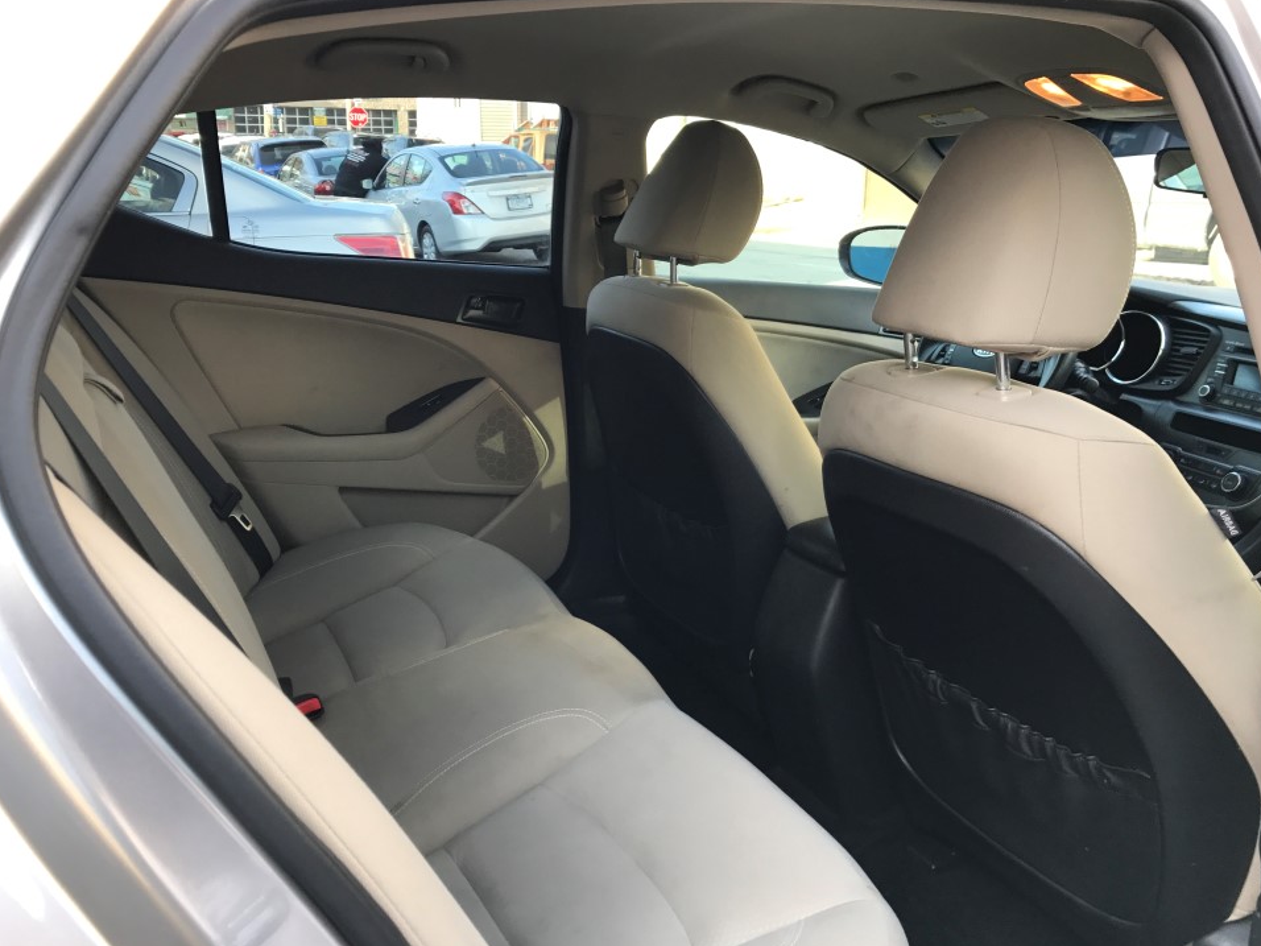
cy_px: 455
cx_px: 601
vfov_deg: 46.8
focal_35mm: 30
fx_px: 1093
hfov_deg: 59.9
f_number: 1.8
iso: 25
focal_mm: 3.99
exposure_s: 1/90
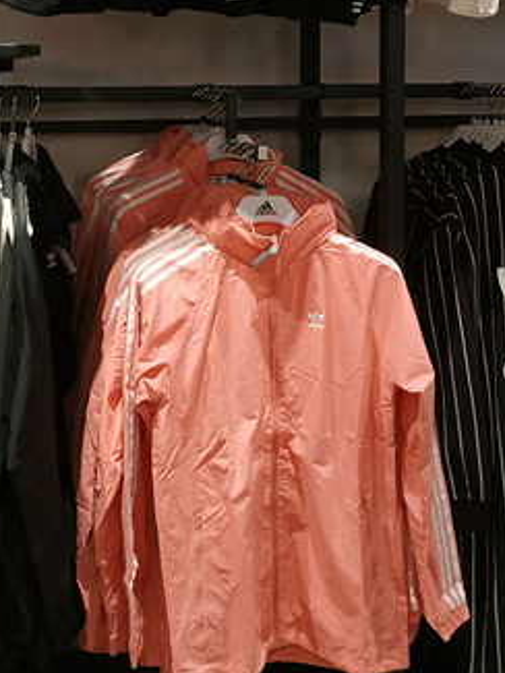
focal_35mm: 59
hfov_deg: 24.8
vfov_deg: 31.8
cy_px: 133
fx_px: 1147
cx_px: 250
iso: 320
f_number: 1.9
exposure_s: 1/50
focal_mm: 3.94
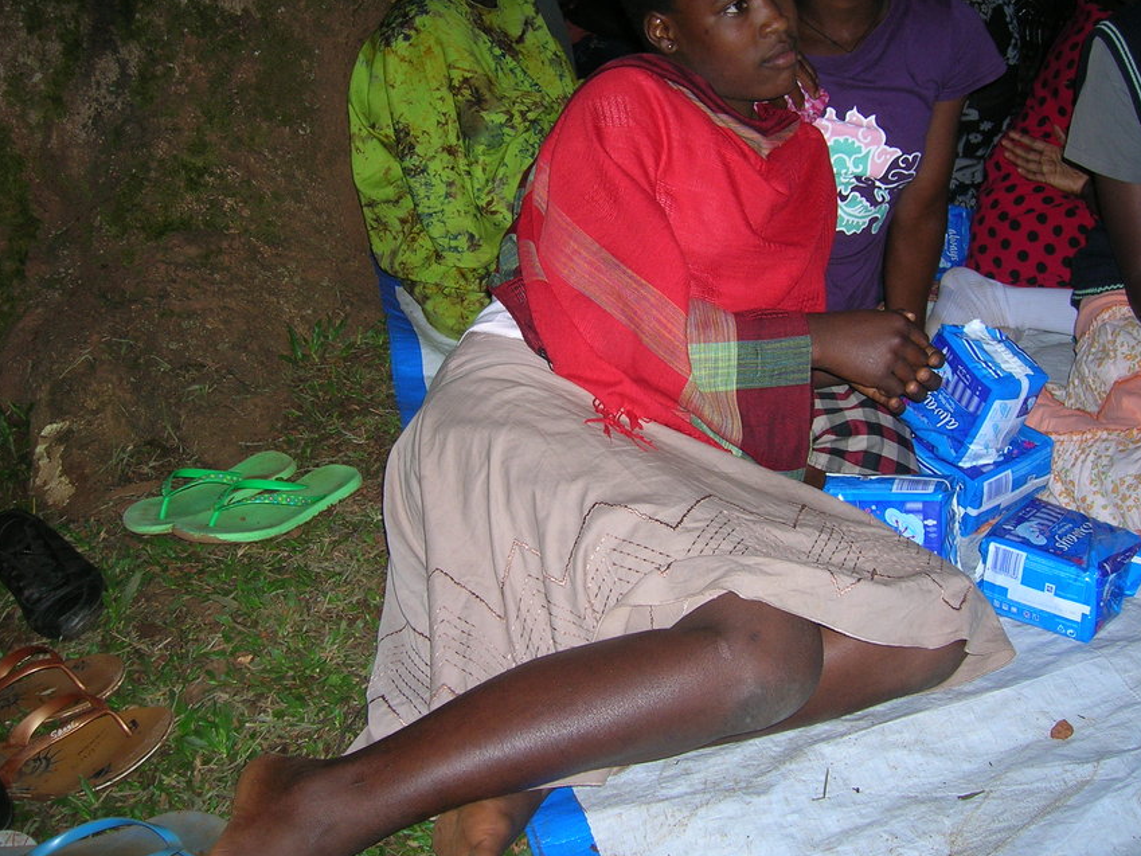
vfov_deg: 35.1
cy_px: 352
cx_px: 616
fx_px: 1352
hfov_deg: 45.7
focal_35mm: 41
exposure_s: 1/60.1
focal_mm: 5.7
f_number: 2.9
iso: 58
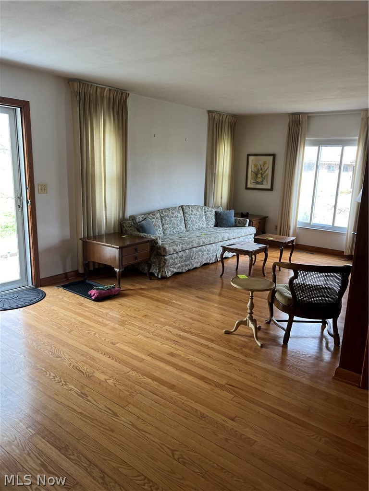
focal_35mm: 26
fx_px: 370
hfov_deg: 53.1
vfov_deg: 67.3
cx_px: 184
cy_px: 246
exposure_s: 1/121
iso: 100
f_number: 1.5
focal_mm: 5.7
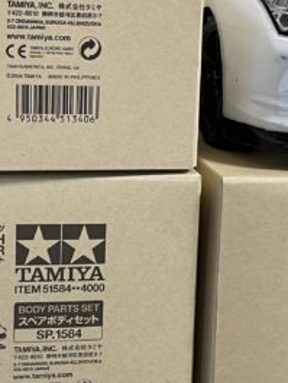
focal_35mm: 89
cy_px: 178
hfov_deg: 16.6
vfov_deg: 22.0
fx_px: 986
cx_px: 152
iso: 100
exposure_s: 1/50
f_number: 1.6
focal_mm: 5.1
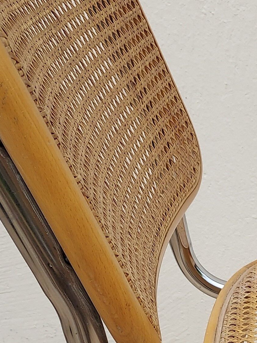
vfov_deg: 21.2
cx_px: 332
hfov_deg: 16.3
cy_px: 412
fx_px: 851
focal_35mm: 86
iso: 40
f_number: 1.8
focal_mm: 4.6
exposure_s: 1/541
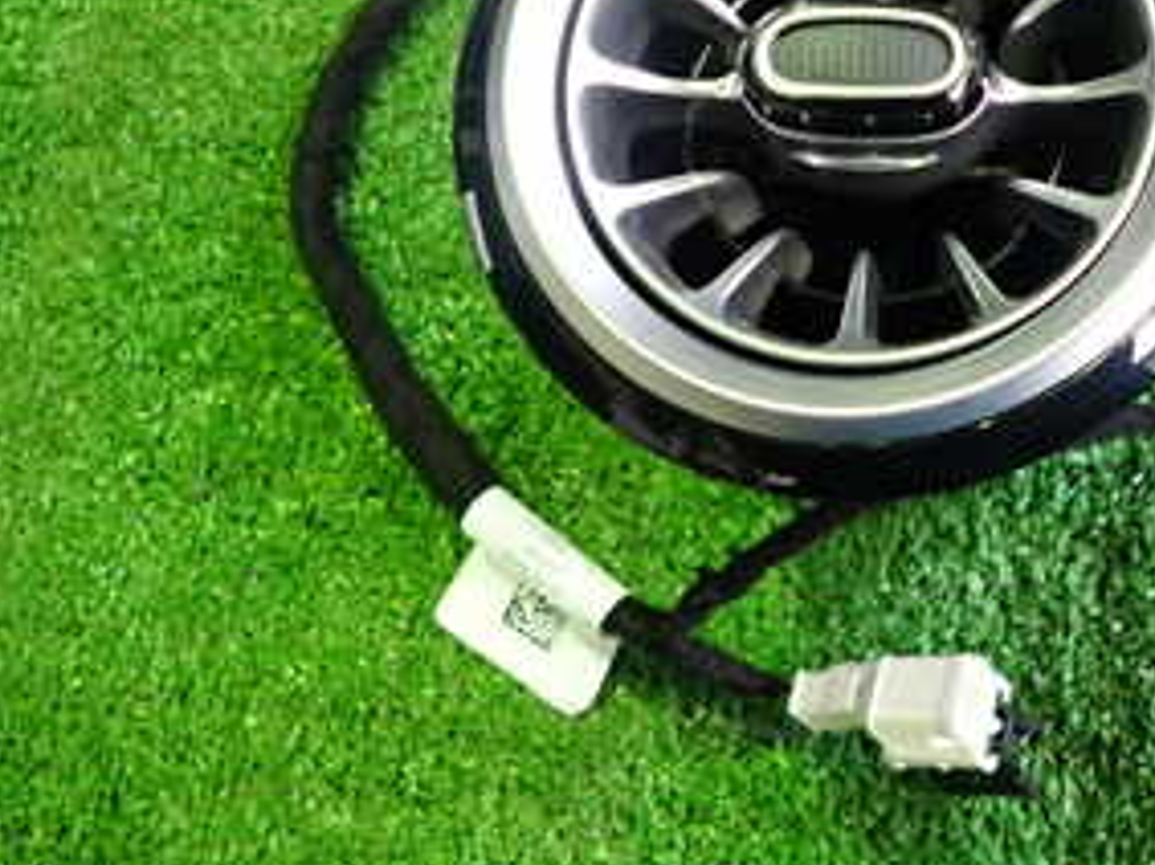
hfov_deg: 35.2
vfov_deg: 26.6
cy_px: 82
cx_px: 894
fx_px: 1768
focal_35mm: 53
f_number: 2
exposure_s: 1/30
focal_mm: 4.5
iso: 320
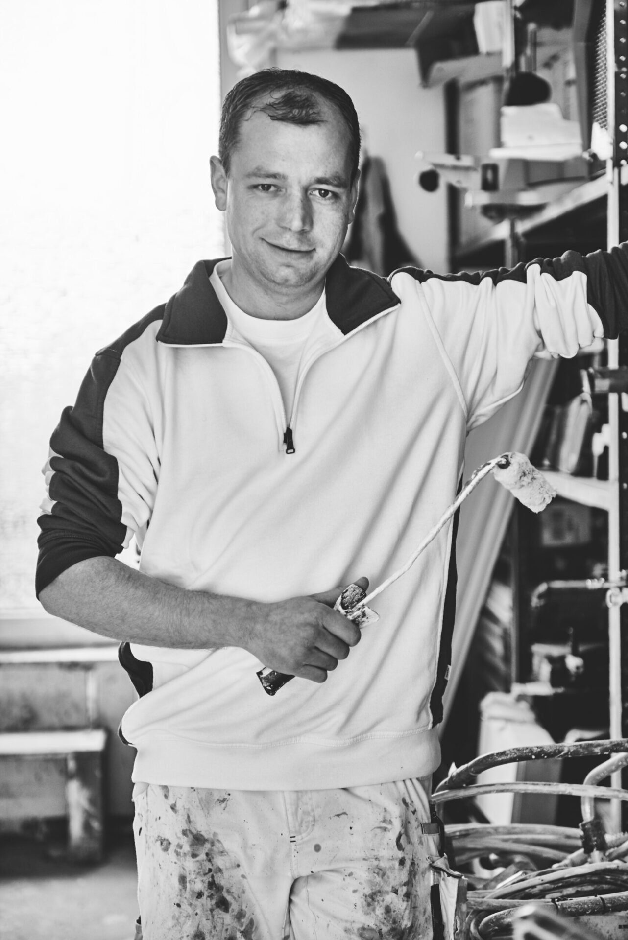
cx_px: 314
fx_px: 1830
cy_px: 470
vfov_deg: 28.8
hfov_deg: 19.5
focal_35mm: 70
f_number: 2.8
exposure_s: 1/100
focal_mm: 70
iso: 320
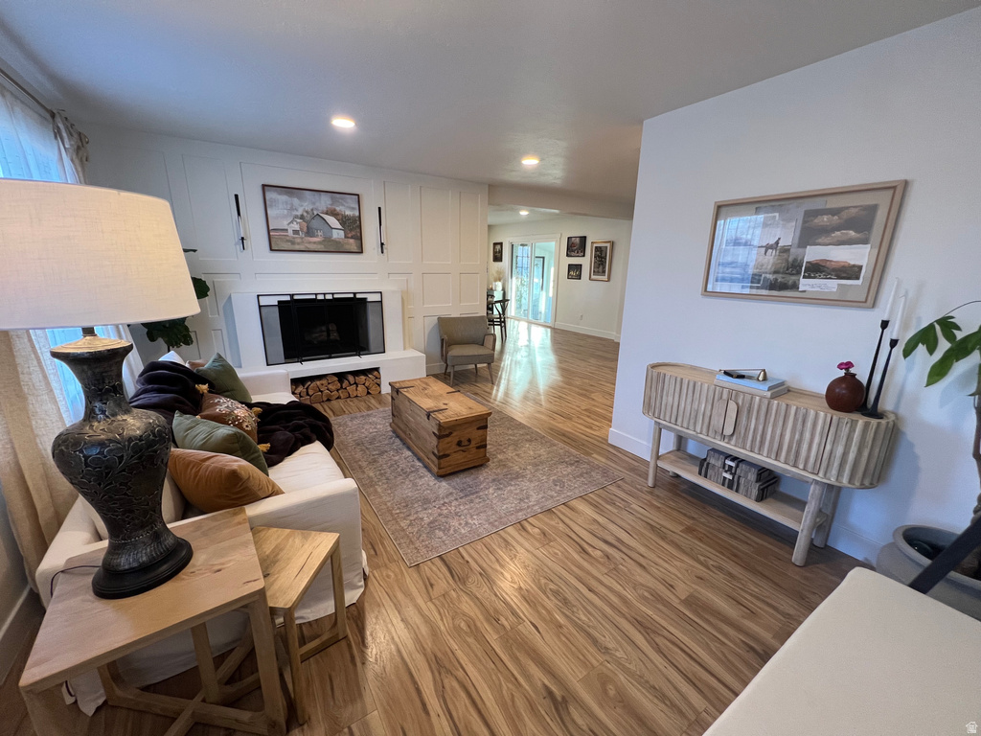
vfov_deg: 89.9
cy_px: 368
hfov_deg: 106.2
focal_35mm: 13
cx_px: 490
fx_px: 368
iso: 125
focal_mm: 1.57
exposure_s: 1/60
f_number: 1.8
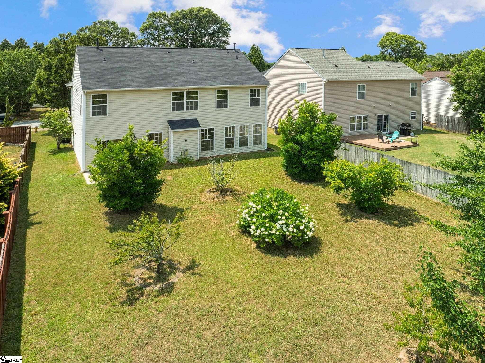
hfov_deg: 71.6
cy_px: 182
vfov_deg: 56.8
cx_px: 242
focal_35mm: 24
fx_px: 336
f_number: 4.5
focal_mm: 12.29
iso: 100
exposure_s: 1/60
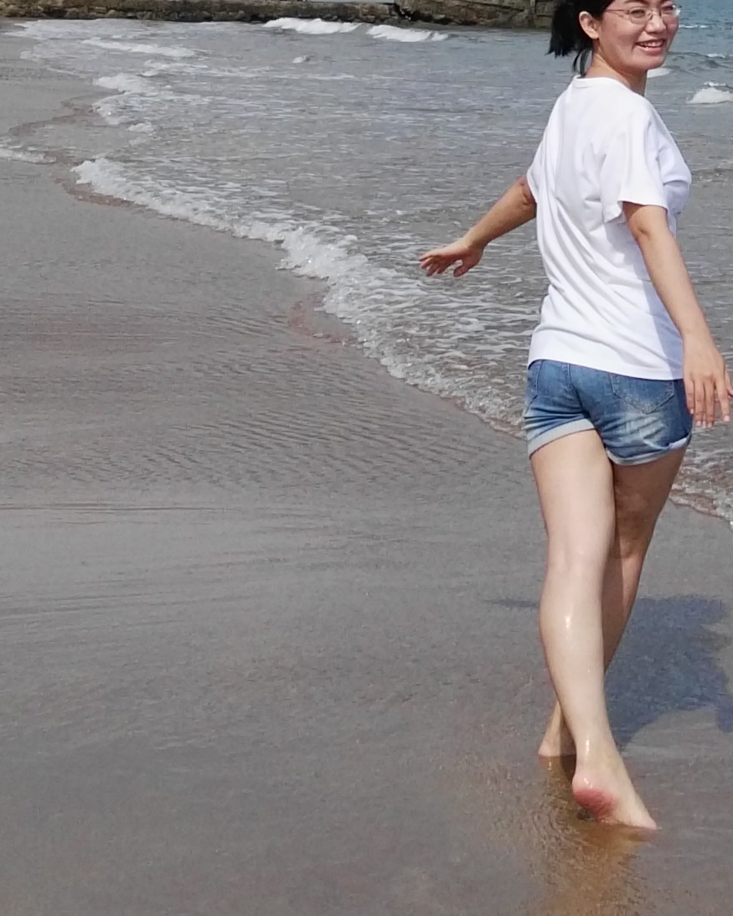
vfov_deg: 18.0
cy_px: 2
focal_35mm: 104
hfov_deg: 14.5
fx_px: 2819
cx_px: 755
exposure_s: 1/3096
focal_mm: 2.96
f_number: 2
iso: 64
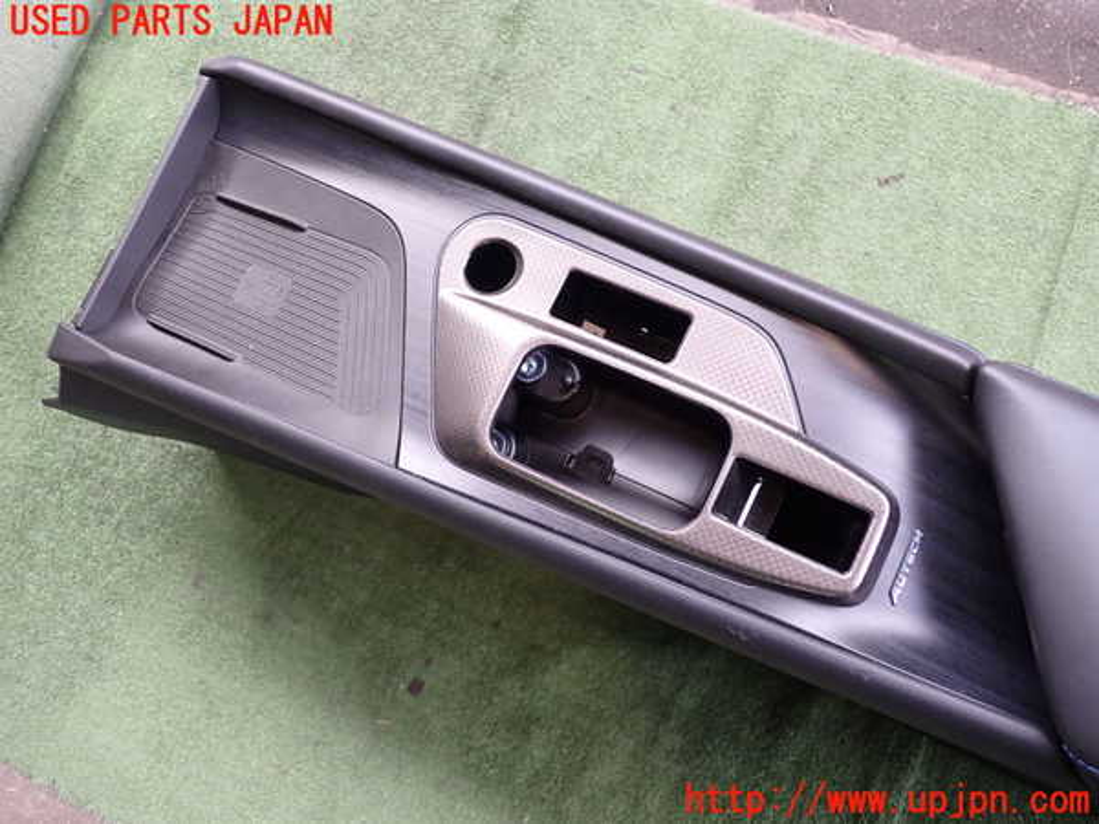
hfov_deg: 60.0
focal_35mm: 30
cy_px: 412
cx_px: 550
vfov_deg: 46.8
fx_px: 952
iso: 200
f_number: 2.3
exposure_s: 1/100
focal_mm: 5.4
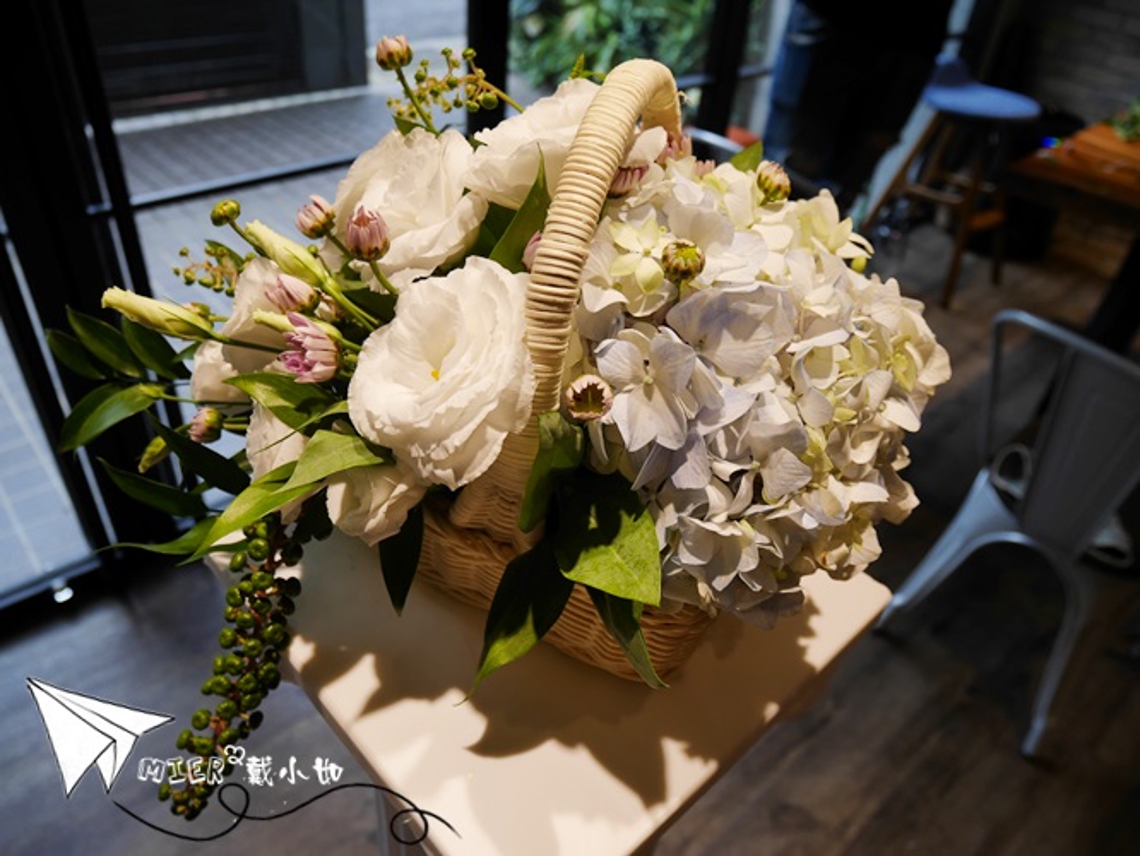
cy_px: 428
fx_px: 791
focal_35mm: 24
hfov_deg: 71.6
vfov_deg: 56.8
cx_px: 570
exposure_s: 1/80
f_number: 3.5
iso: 200
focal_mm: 12
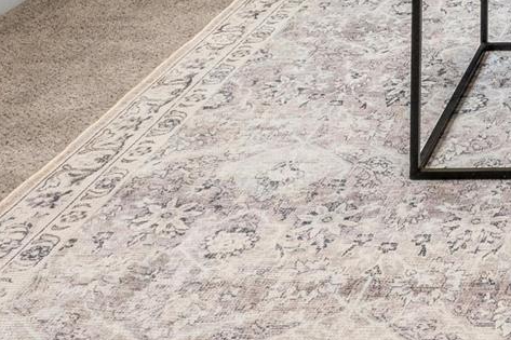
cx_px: 739
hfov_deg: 19.8
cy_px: -434
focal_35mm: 91
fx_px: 1291
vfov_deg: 12.4
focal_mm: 14
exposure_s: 1/4
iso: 800
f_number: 13
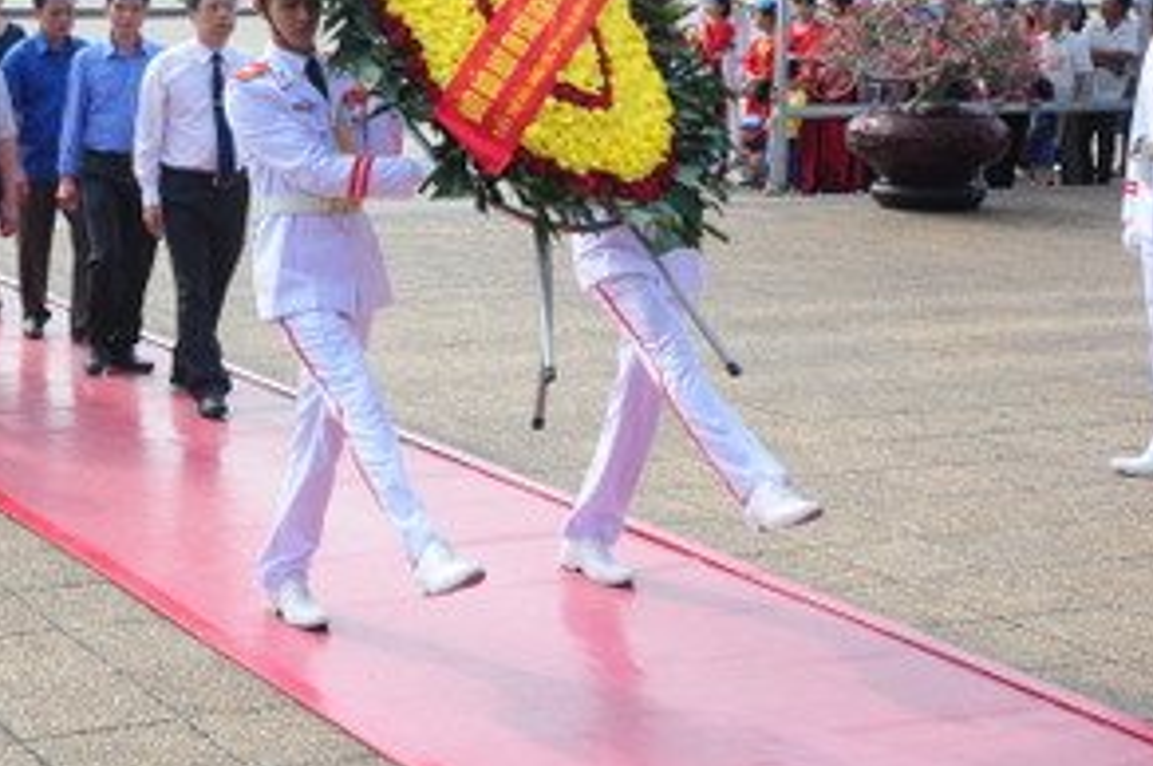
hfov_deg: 25.8
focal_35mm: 77
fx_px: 2463
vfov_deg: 17.5
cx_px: 213
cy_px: 134
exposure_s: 1/125
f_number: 14
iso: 320
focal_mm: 30
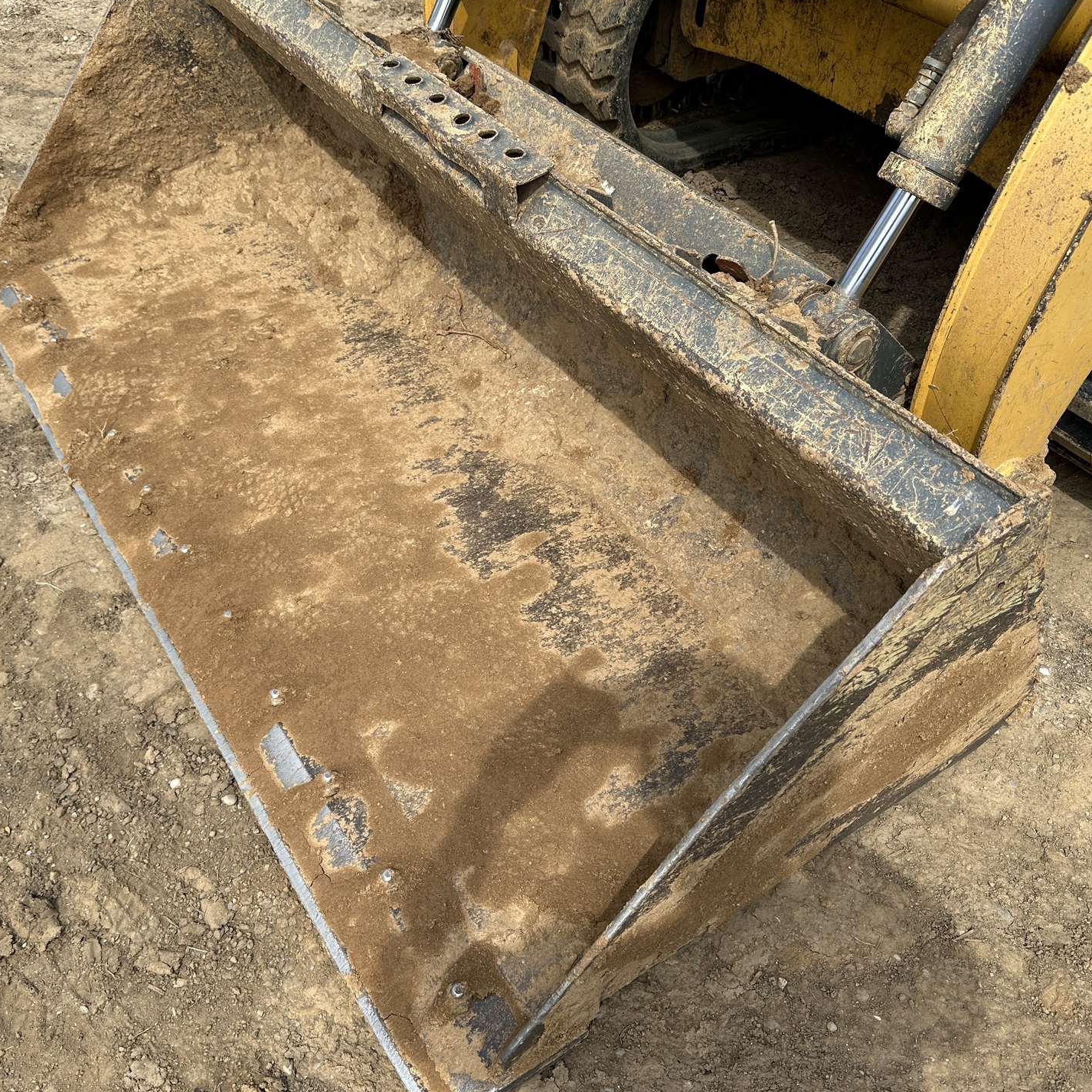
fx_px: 1071
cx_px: 468
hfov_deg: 53.8
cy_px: 569
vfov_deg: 54.0
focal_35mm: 30
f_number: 1.78
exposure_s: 1/3155
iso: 80
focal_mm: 6.86
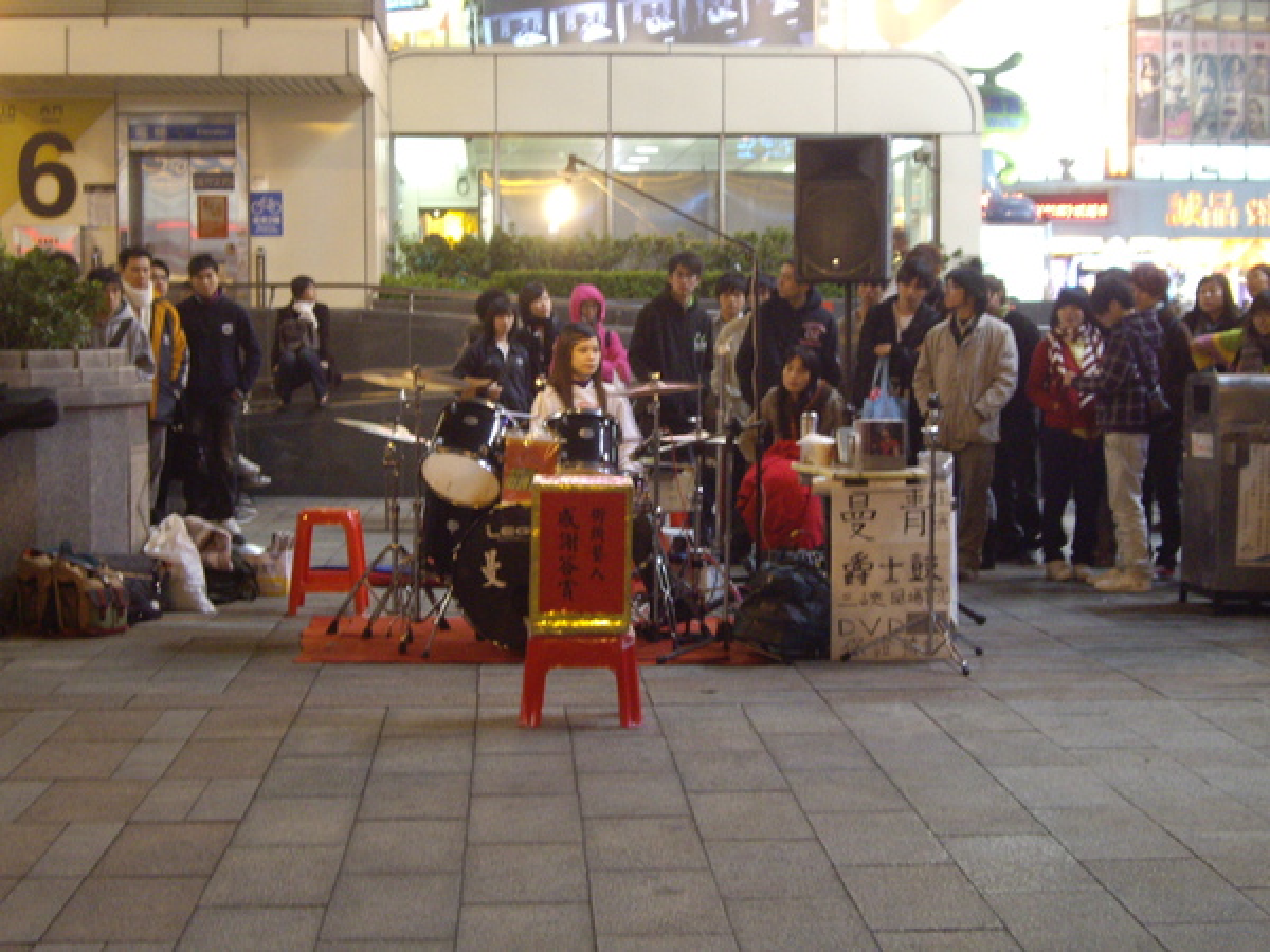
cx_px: 635
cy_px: 476
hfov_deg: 29.8
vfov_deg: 22.6
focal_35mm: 65
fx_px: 2385
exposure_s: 1/8
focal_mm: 13.7
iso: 400
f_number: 3.8
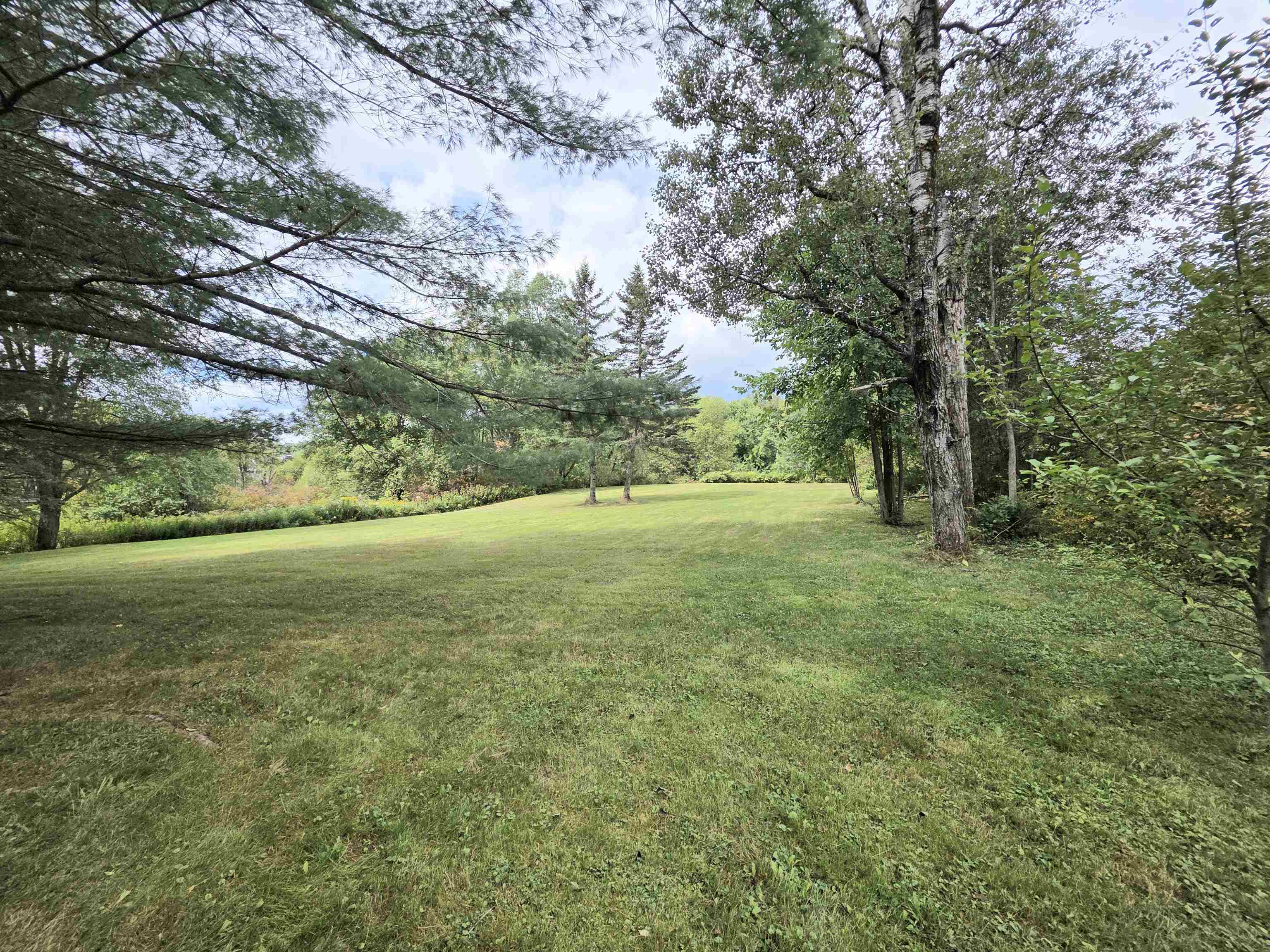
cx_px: 635
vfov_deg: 89.9
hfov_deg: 106.2
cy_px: 476
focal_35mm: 13
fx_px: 477
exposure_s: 1/1250
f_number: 1.9
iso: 40
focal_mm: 2.2
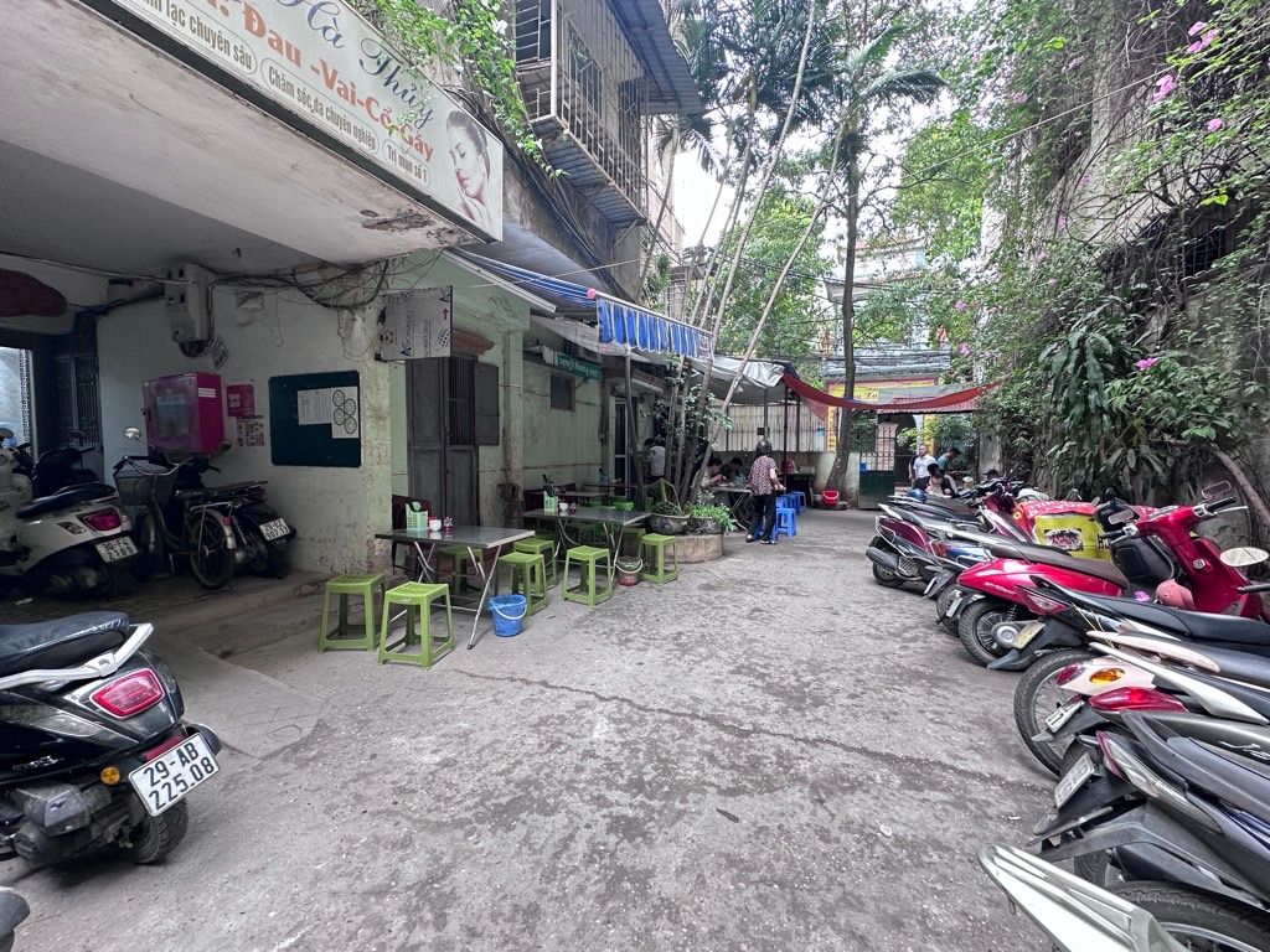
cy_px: 476
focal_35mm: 14
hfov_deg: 102.1
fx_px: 514
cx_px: 635
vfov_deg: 85.7
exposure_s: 1/99
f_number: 2.2
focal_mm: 2.22
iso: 160
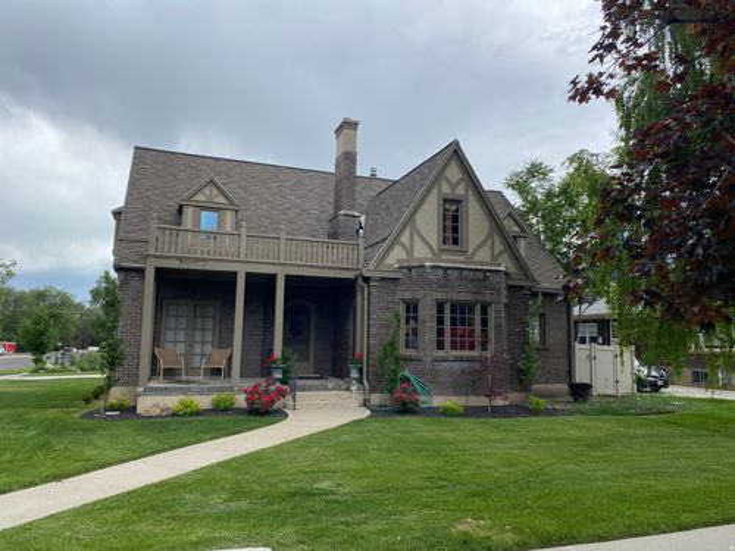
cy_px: 276
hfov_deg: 67.3
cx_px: 368
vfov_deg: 53.1
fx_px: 552
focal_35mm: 26
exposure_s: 1/1377
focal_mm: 4.25
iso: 32
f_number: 1.8
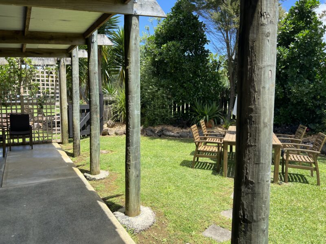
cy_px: 122
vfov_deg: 53.1
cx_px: 163
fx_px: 245
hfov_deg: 67.3
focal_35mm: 26
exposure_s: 1/1808
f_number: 1.5
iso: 50
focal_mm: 5.7
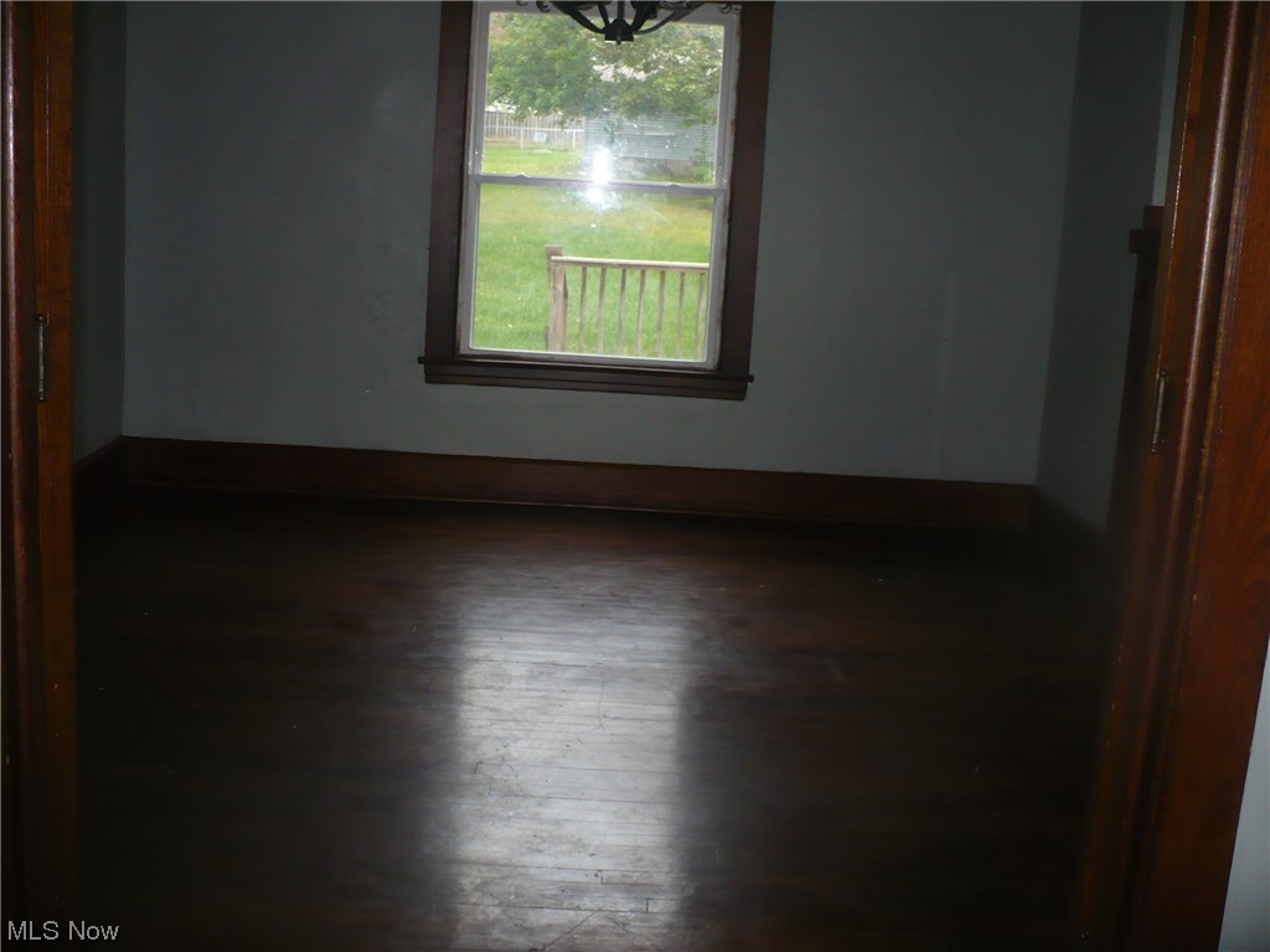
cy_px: 476
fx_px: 1357
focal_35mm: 37
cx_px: 635
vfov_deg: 38.7
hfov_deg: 50.1
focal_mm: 6.1
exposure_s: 1/30
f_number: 2.8
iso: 200
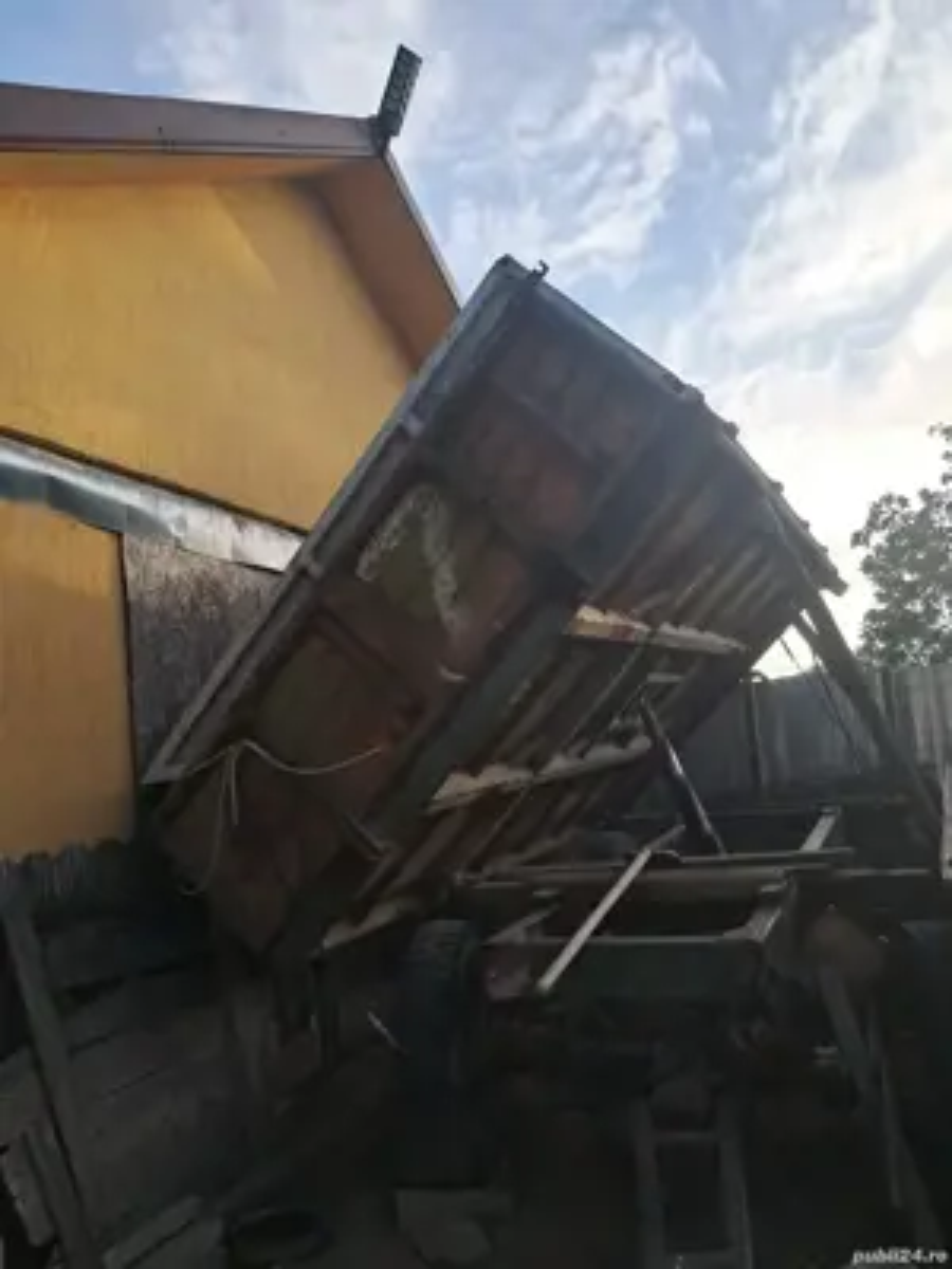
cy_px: 634
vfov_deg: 65.3
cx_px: 476
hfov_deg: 51.4
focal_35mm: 27
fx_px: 990
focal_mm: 4
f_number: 1.8
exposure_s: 1/383
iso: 50
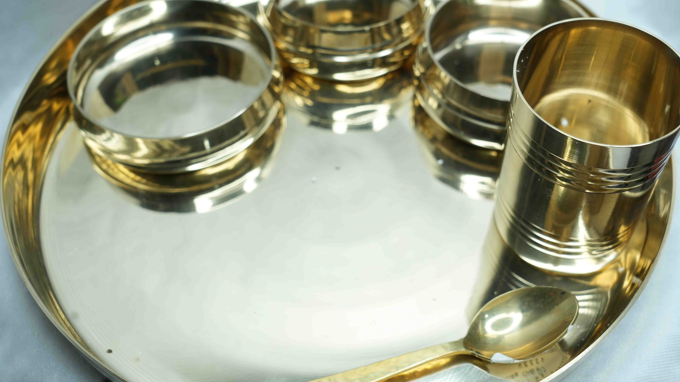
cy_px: 165
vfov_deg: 23.0
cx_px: 341
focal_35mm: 52
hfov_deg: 39.9
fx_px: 938
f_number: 7.1
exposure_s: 1/80
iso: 400
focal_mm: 49
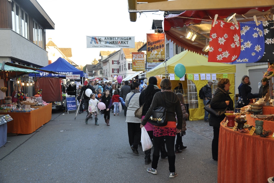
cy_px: 92
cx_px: 137
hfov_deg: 51.3
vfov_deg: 35.5
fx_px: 285
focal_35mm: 38
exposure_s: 1/200
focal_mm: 25
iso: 320
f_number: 4
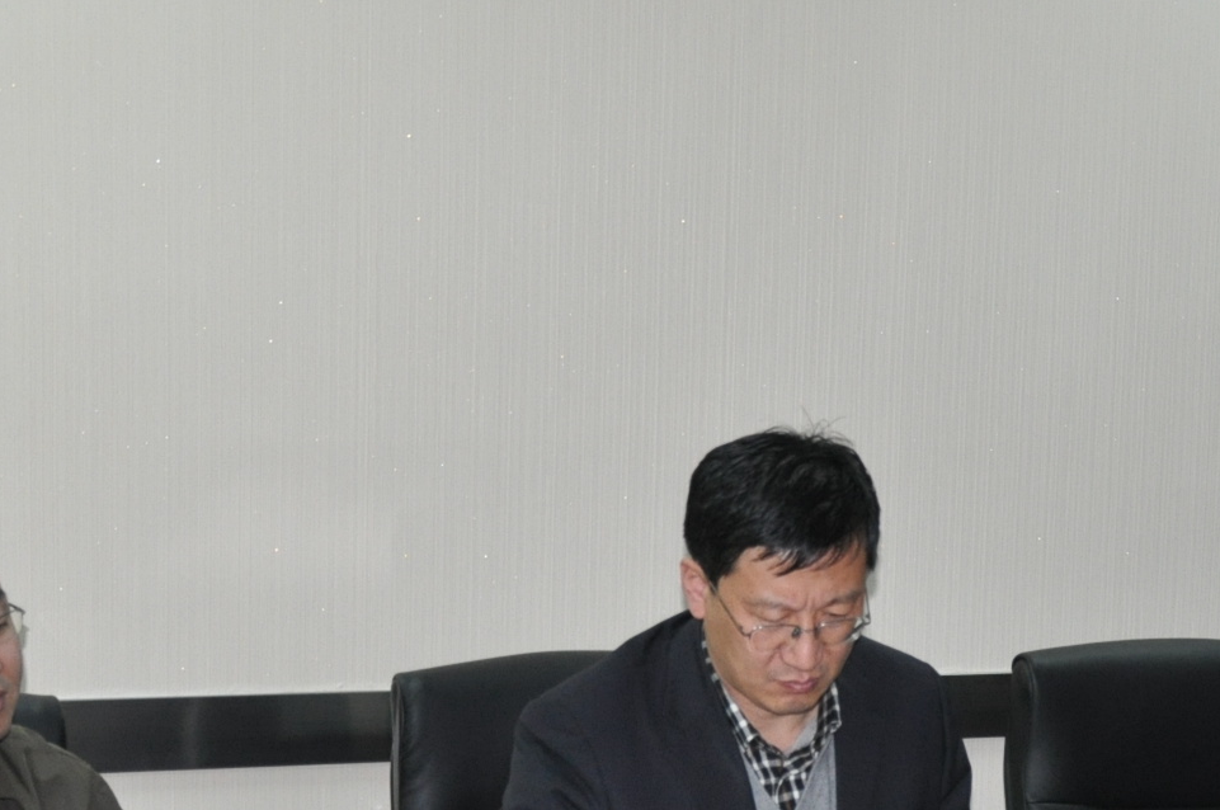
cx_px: 927
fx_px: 2944
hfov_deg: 23.2
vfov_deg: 15.5
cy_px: 740
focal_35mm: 87
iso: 800
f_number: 4
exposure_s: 1/60
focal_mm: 26
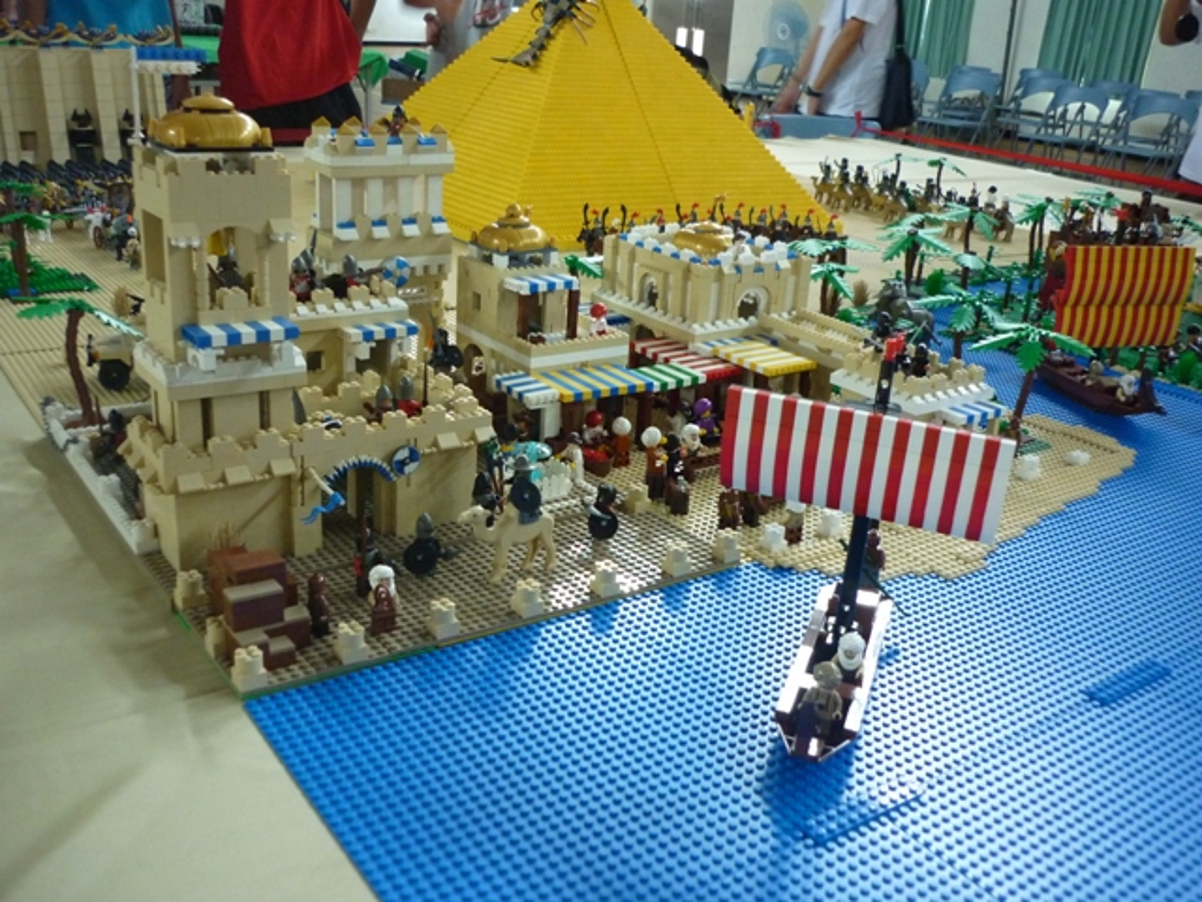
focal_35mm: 33
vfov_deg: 42.9
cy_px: 451
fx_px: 1146
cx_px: 601
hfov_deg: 55.4
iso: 400
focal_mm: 5.5
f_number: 2.8
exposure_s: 1/25
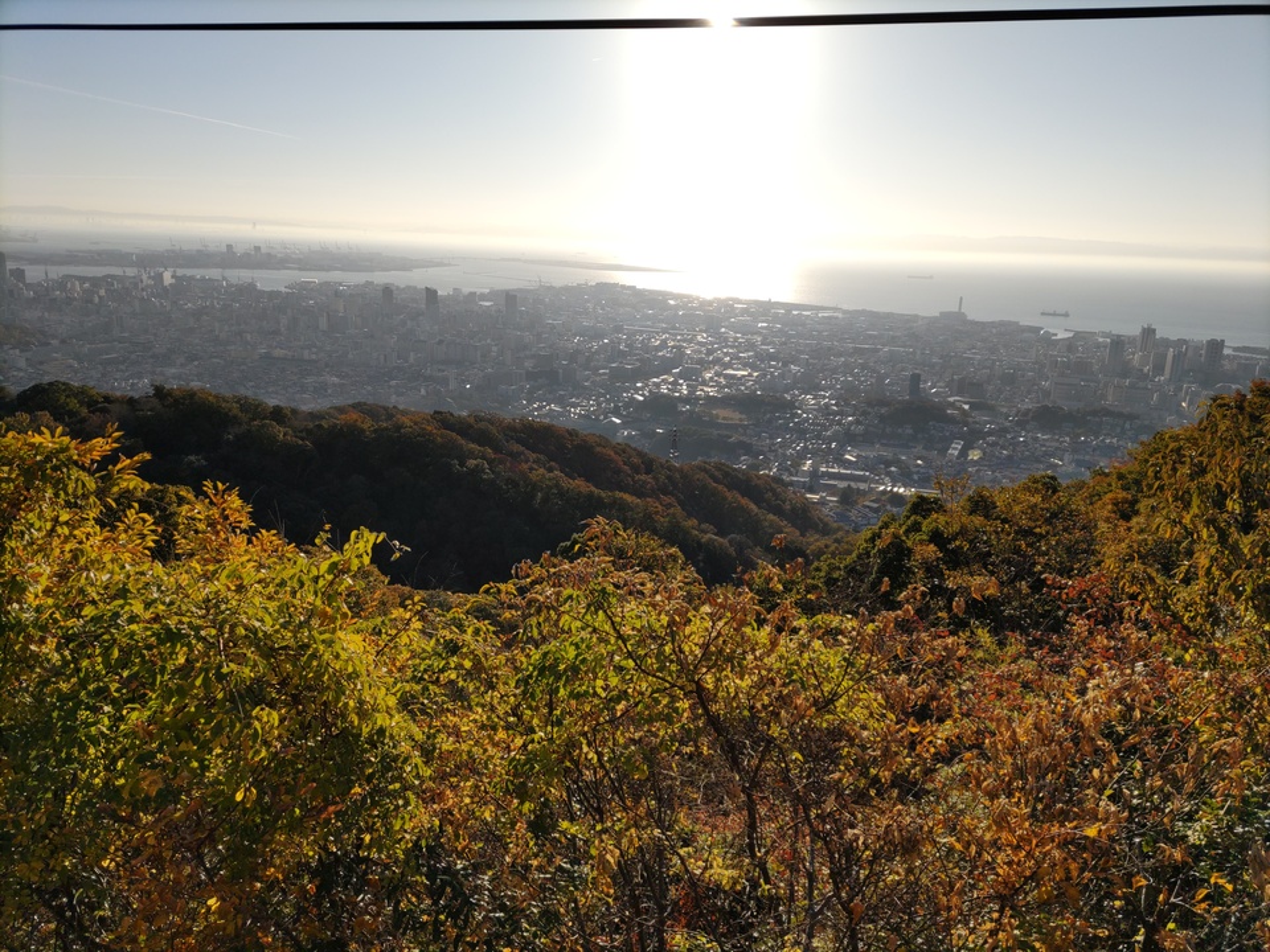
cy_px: 476
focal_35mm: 26
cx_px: 635
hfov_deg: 67.3
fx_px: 954
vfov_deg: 53.1
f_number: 1.79
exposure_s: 1/2548
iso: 50
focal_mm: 4.8
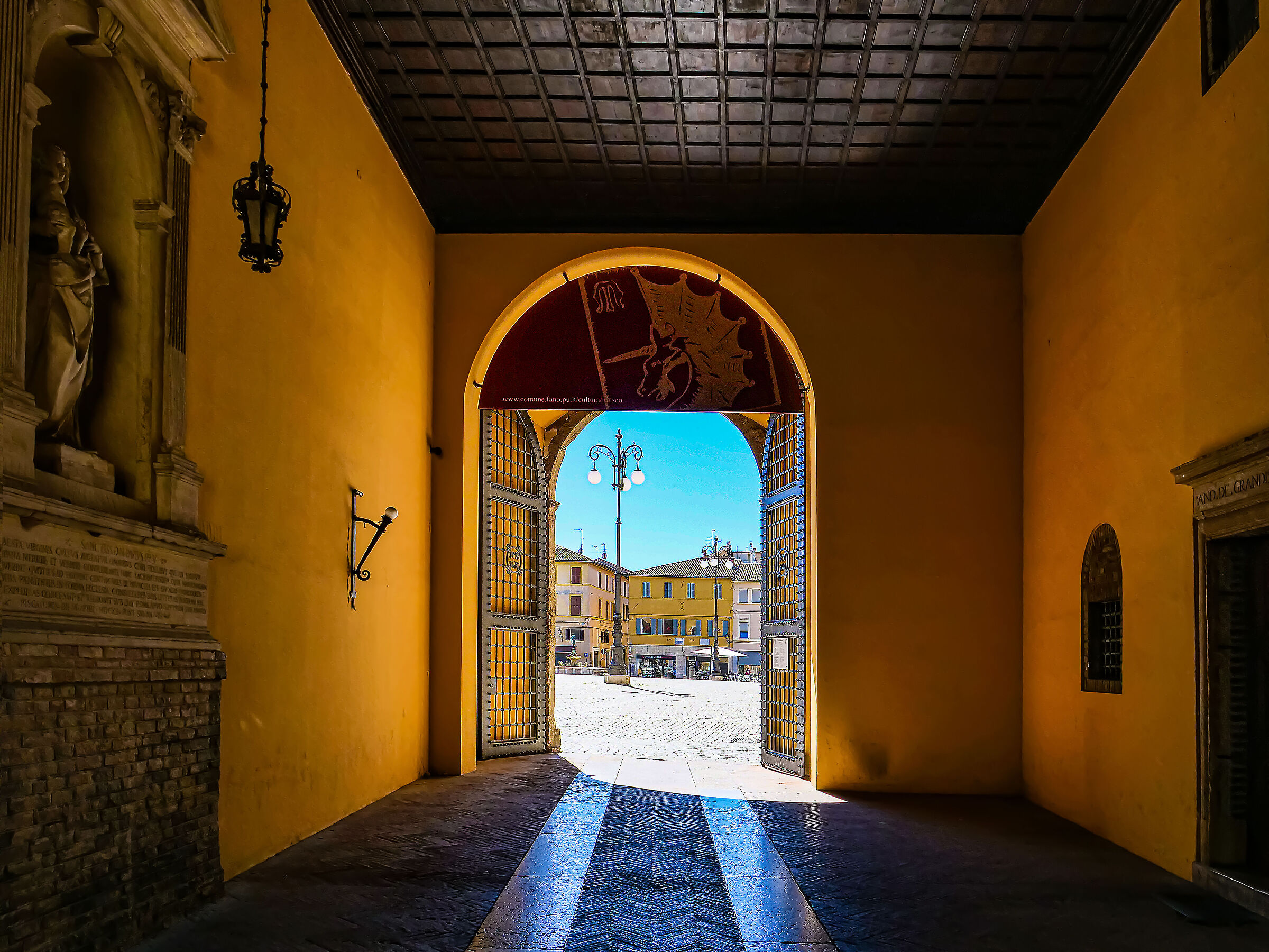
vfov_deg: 56.8
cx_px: 634
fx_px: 880
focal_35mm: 24
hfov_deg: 71.6
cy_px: 476
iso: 200
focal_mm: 12
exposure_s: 1/400
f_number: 5.6
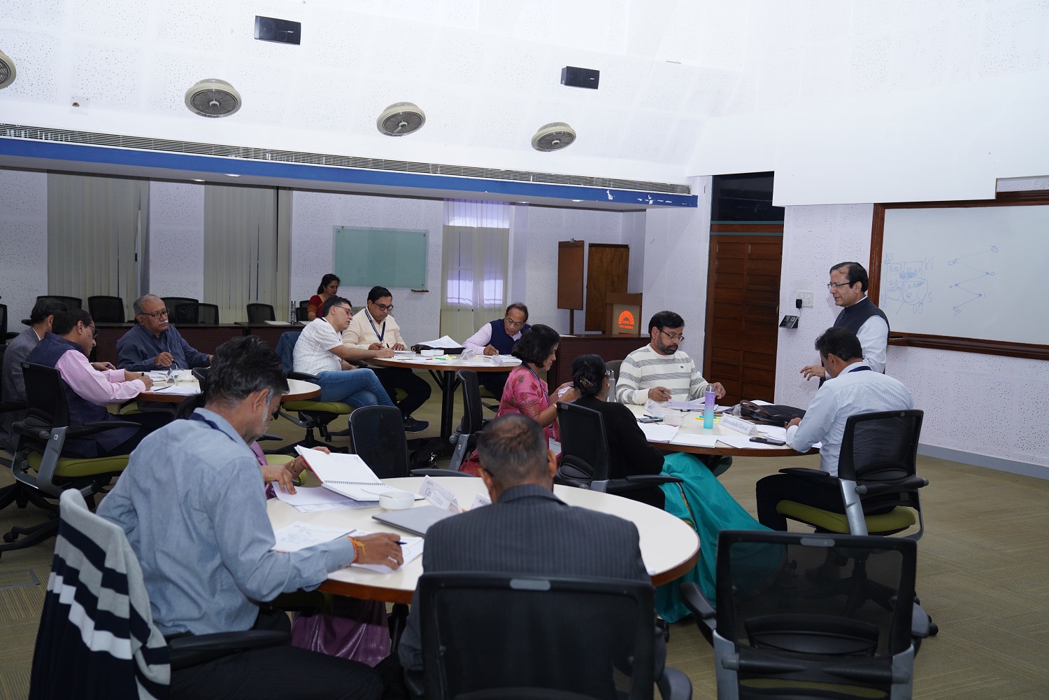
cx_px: 524
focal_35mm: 37
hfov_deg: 51.9
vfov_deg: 35.9
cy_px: 350
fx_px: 1078
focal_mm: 37
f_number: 4
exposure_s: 1/160
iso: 800
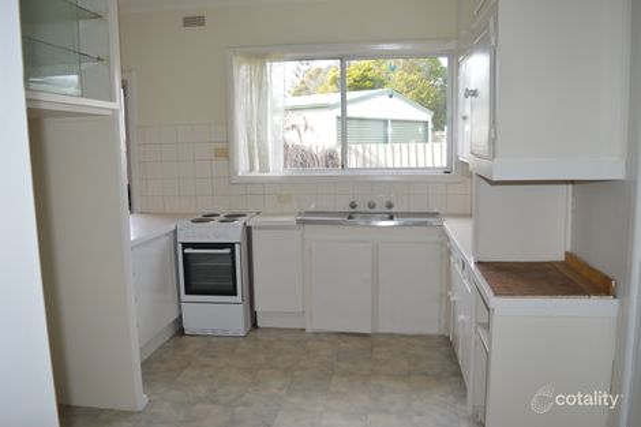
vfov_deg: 47.9
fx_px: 481
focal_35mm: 27
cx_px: 320
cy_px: 214
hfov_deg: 67.4
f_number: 4
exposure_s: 1/125
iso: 160
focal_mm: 18
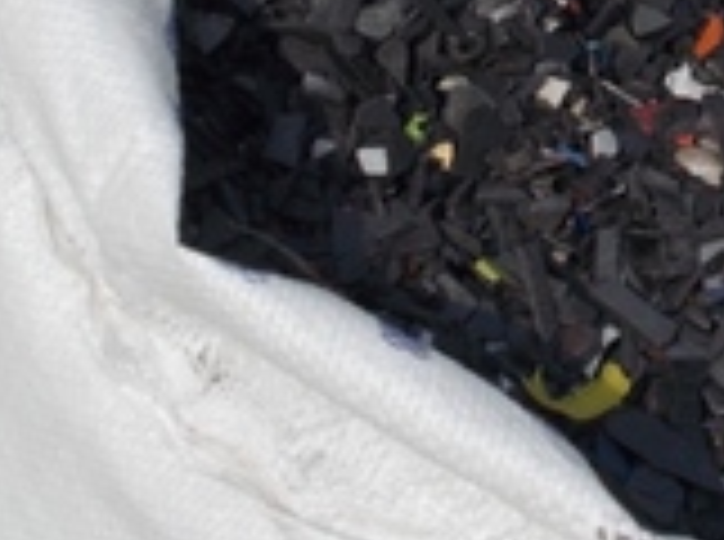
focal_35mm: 137
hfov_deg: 14.2
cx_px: 715
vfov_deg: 10.7
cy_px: -29
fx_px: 2859
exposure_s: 1/125
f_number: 10.6
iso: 80
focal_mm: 7.9
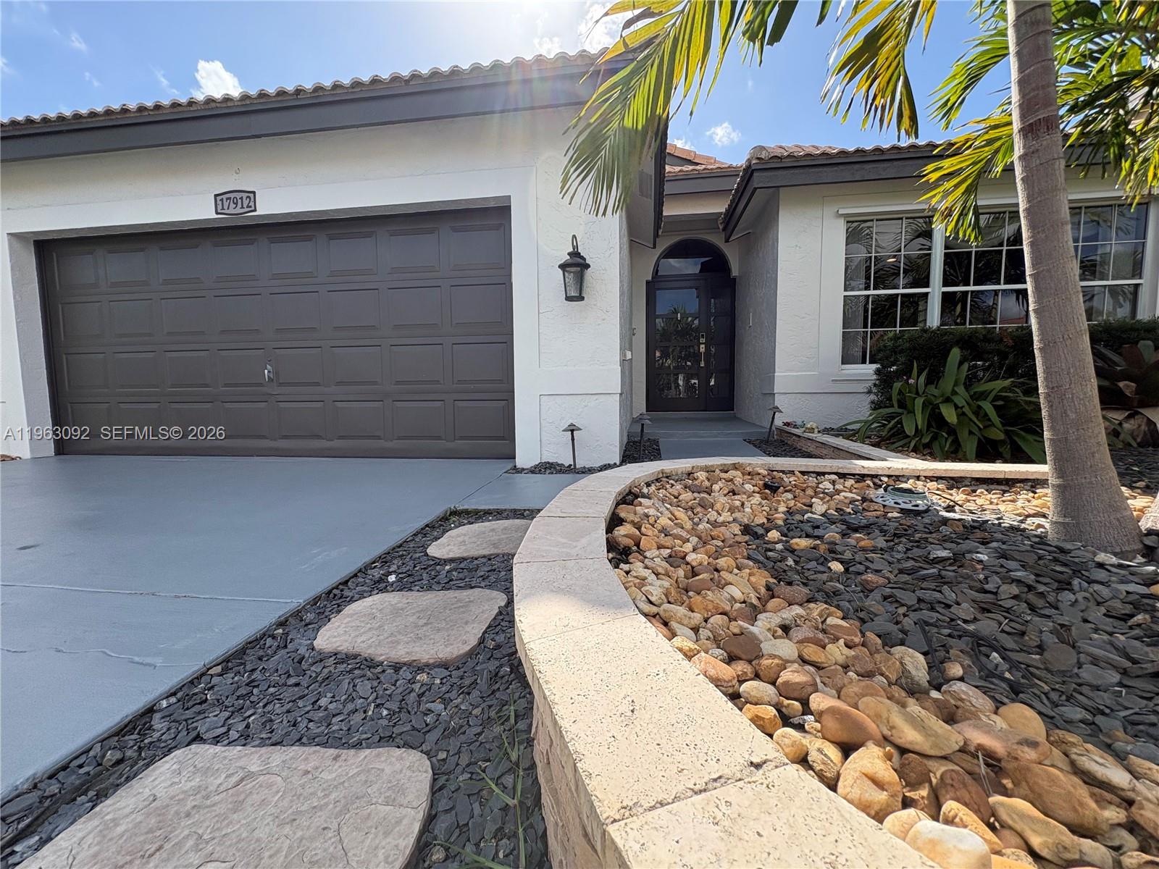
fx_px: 469
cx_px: 580
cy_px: 434
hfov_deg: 102.1
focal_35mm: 14
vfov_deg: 85.7
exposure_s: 1/1094
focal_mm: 2.22
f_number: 2.2
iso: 50
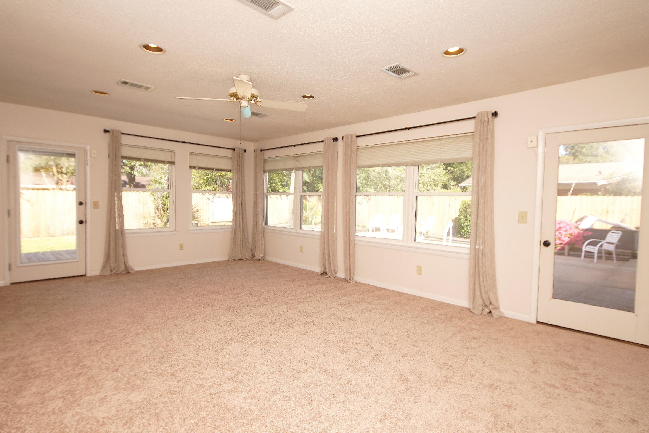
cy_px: 216
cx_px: 324
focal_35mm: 18
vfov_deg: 67.4
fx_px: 325
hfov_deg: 90.0
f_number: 4.5
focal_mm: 12
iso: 250
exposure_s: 1/160
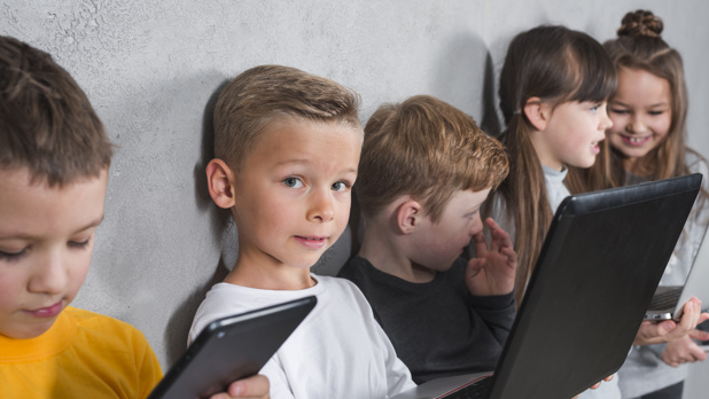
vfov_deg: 22.6
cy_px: 228
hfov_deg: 39.2
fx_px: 997
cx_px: 358
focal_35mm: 53
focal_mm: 50
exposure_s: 1/160
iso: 100
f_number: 6.3
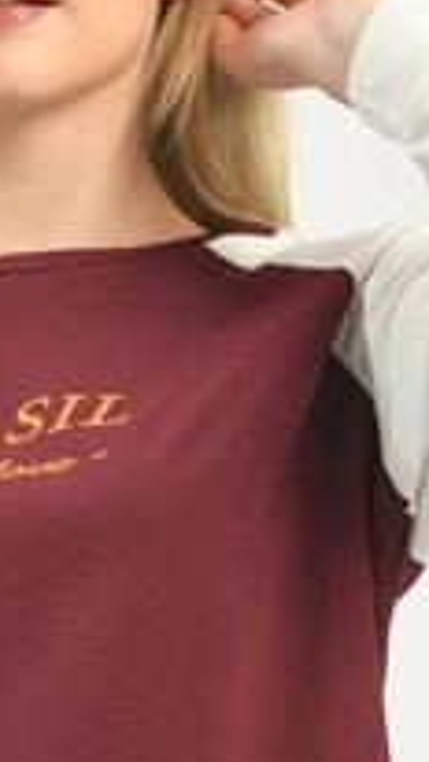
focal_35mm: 516
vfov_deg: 4.2
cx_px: 85
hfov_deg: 2.4
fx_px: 10426
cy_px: 751
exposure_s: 1/160
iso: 100
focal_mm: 135
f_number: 6.3
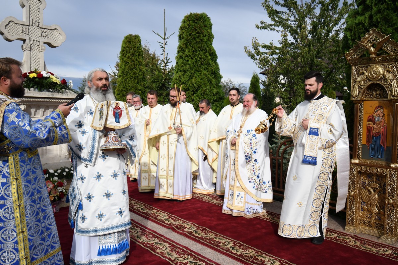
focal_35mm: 30
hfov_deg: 61.9
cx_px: 199
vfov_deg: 43.6
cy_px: 132
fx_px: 332
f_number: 5.6
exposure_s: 1/2500
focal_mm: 20
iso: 500
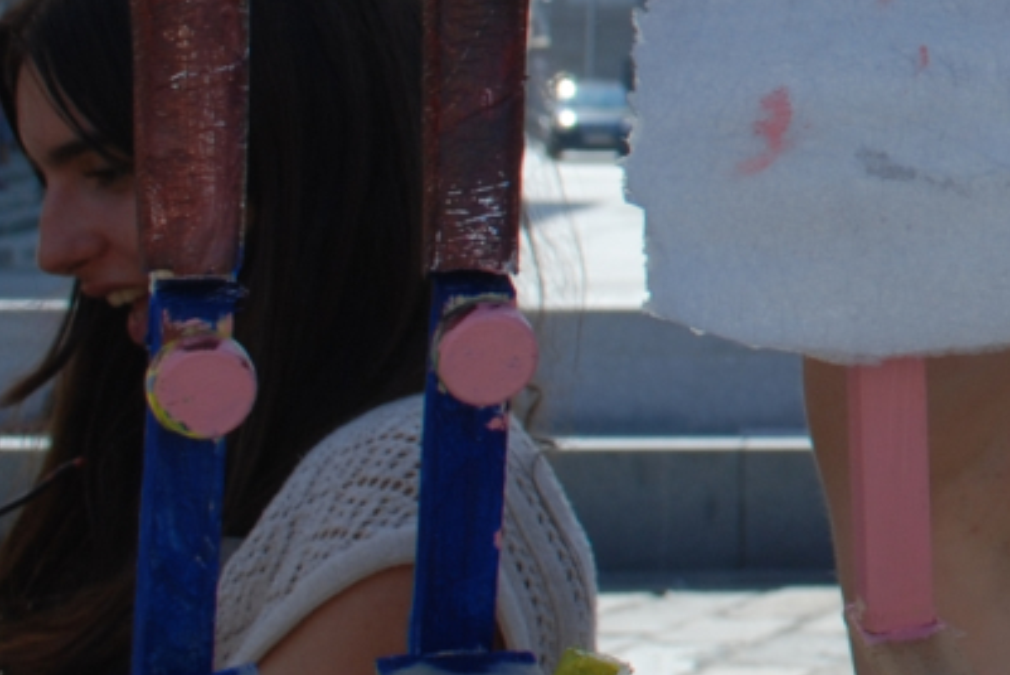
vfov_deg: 8.6
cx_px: 1855
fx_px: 4408
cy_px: -325
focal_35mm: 157
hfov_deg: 12.0
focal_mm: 26
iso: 100
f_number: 7.1
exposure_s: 1/200
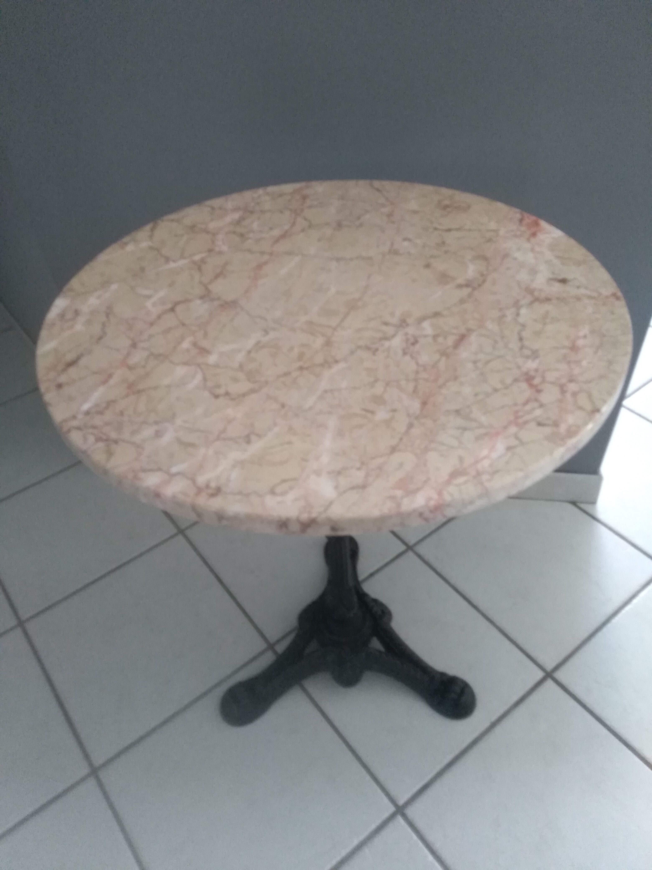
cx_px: 326
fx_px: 653
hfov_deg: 53.1
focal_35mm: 26
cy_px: 435
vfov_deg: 67.3
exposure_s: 1/33.3
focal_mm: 3.54
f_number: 2
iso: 784
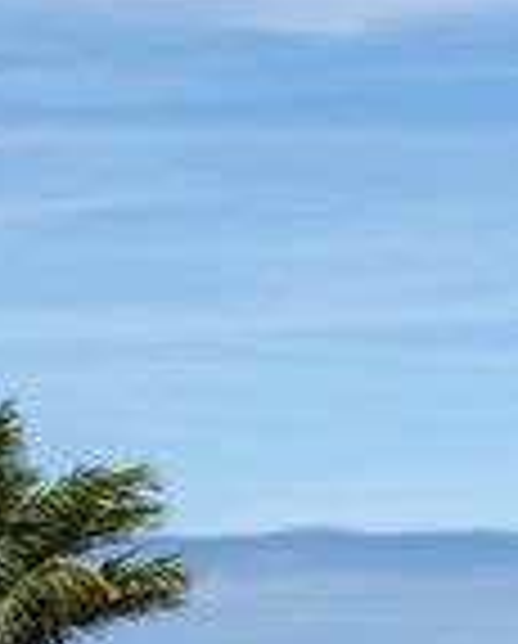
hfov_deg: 6.5
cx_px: 230
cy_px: 691
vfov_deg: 8.0
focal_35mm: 239
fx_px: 4566
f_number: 8
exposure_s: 1/500
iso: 100
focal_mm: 49
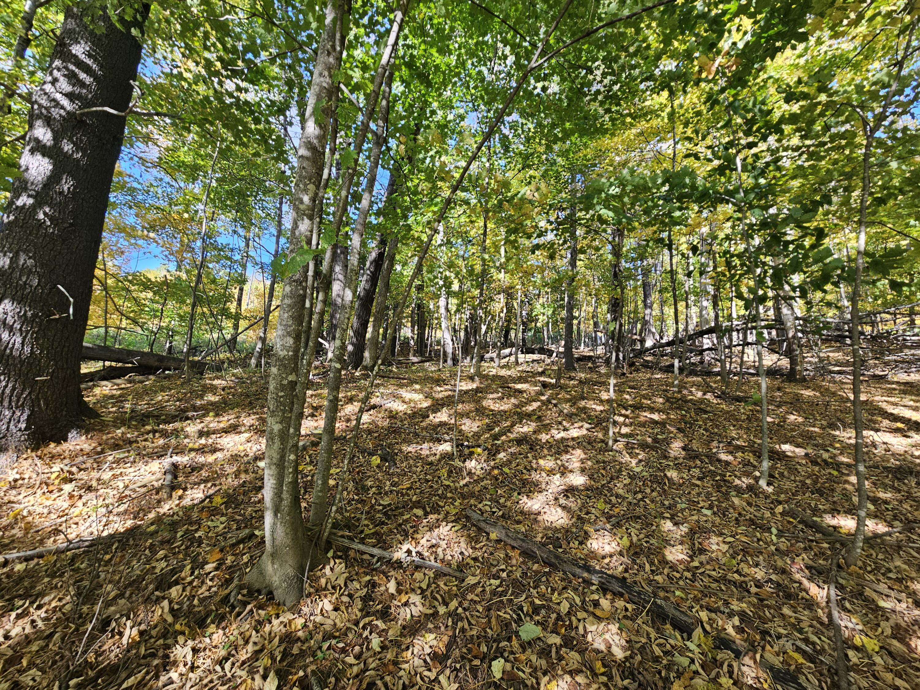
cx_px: 460
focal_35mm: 13
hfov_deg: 106.2
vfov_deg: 89.9
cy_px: 345
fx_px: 346
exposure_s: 1/120
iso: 50
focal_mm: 2.2
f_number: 2.2
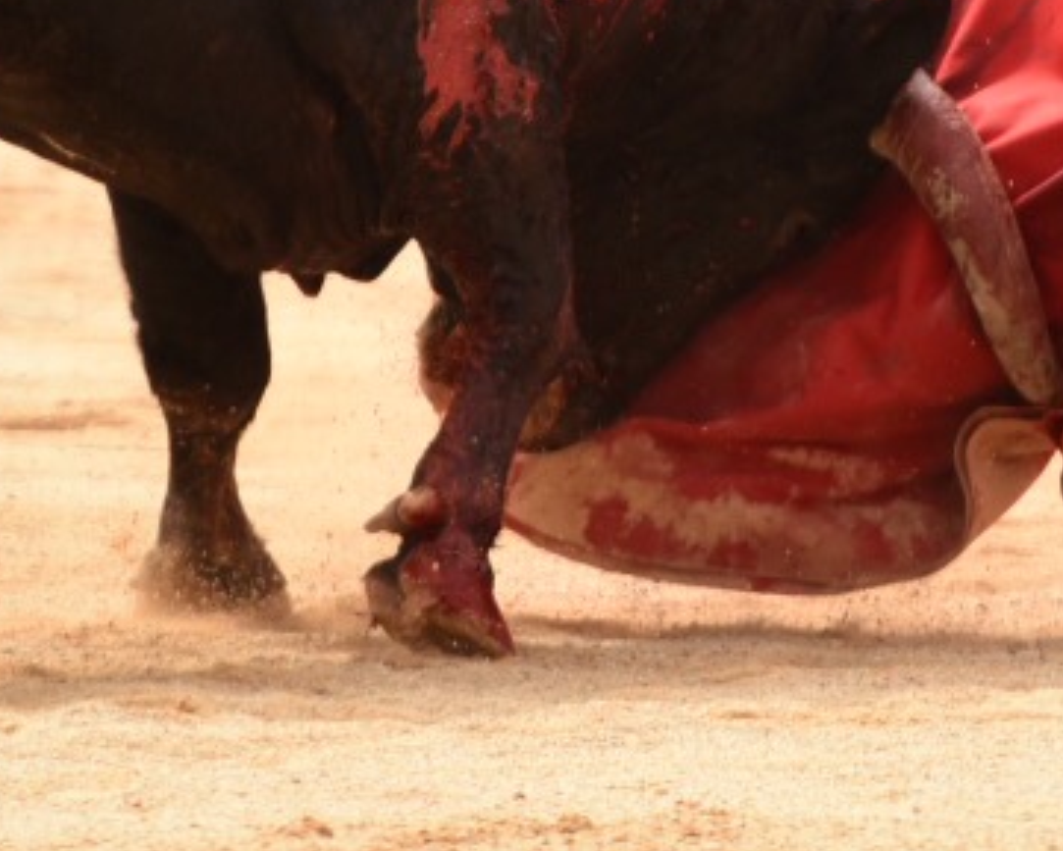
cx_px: 739
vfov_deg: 1.2
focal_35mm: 1263
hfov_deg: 1.5
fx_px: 39746
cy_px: -194
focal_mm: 300
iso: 560
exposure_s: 1/1600
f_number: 5.6
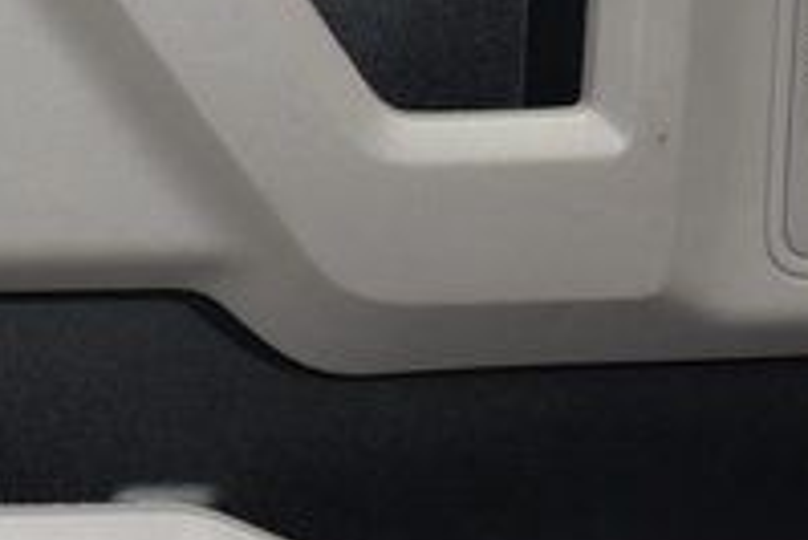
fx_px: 2605
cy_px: 43
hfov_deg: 17.5
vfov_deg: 11.7
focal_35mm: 116
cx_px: 150
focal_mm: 24
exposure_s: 1/60
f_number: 3.8
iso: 1000
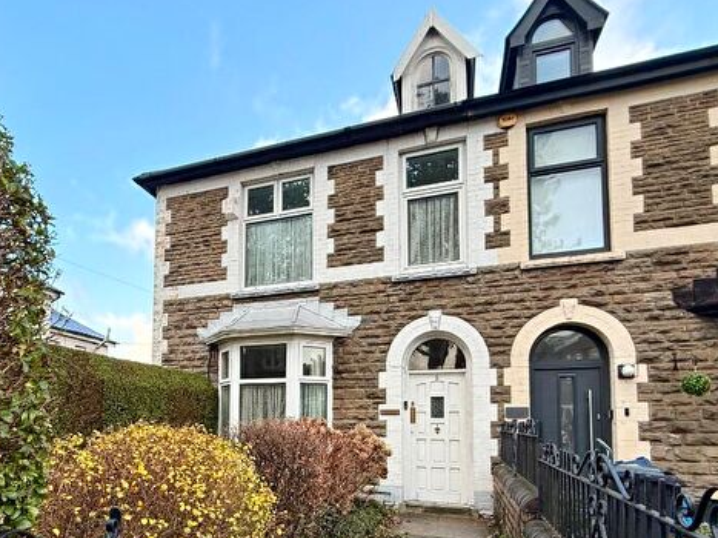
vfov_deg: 60.4
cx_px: 274
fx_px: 435
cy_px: 396
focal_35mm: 21
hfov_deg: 77.7
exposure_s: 1/250
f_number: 2.2
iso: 64
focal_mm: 2.22
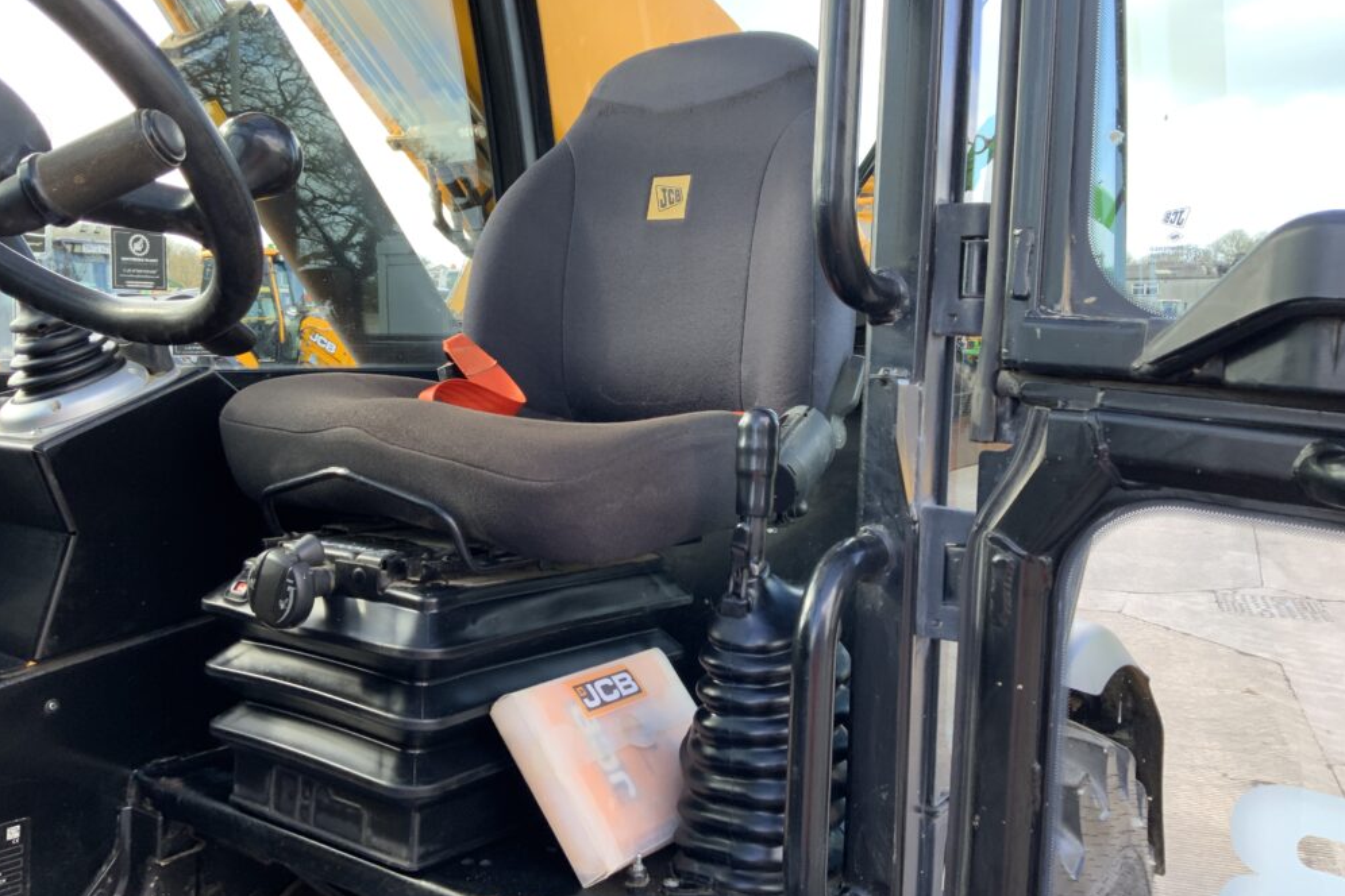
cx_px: 658
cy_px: 406
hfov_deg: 60.3
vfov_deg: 42.3
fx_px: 1158
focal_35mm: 31
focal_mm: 3
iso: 25
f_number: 1.8
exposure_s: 1/122
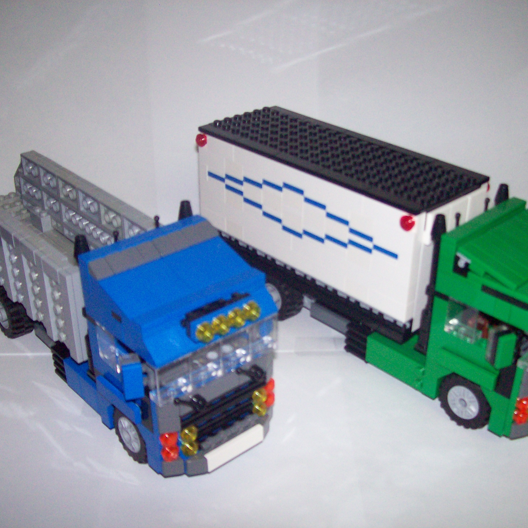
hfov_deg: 39.2
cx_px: 272
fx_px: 742
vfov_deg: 39.2
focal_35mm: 43
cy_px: 263
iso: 140
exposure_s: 1/64
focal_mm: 6
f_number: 2.7
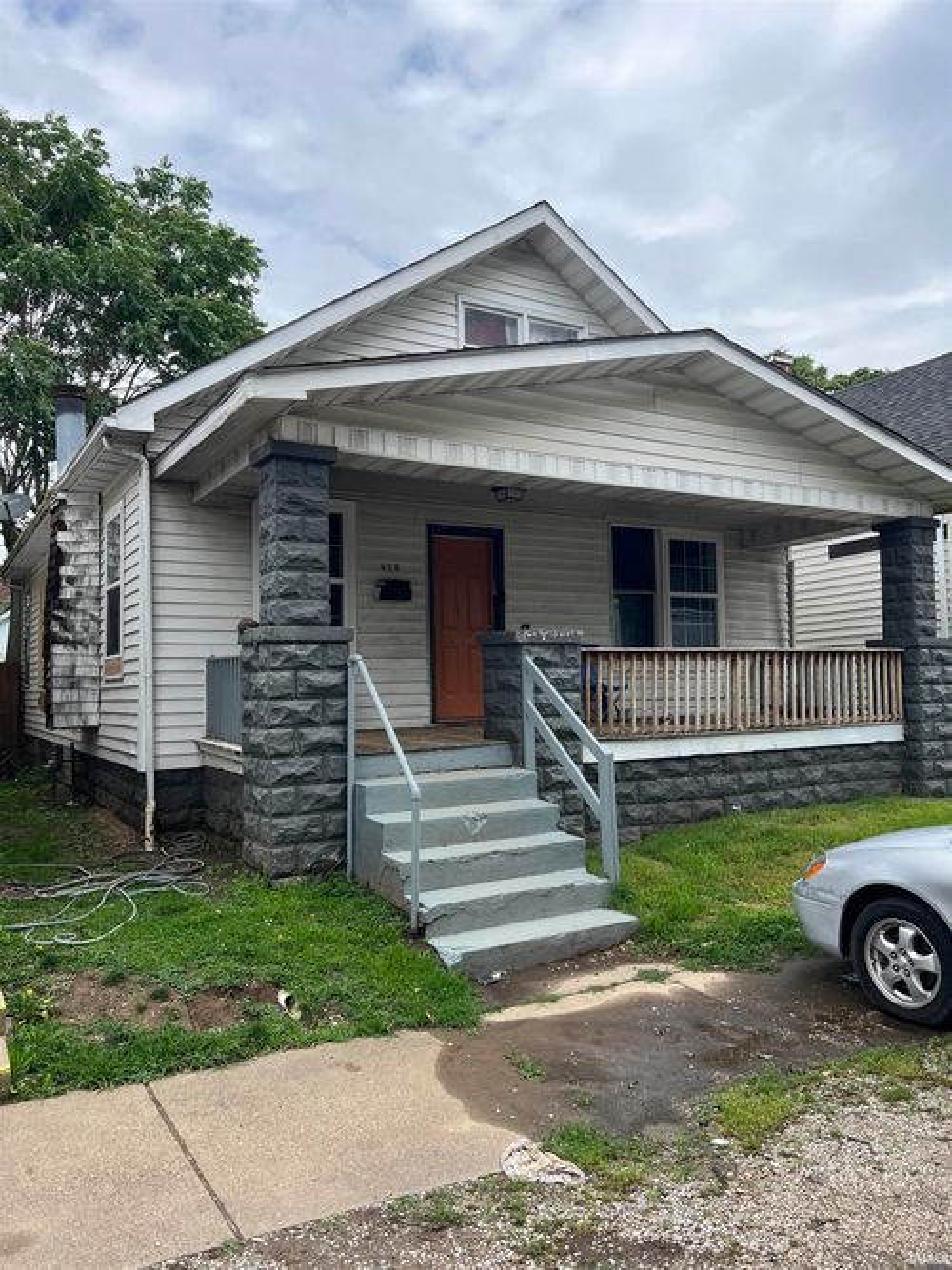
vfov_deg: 67.3
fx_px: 954
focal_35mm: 26
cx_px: 476
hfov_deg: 53.0
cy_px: 635
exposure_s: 1/2695
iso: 50
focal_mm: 5.7
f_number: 1.5
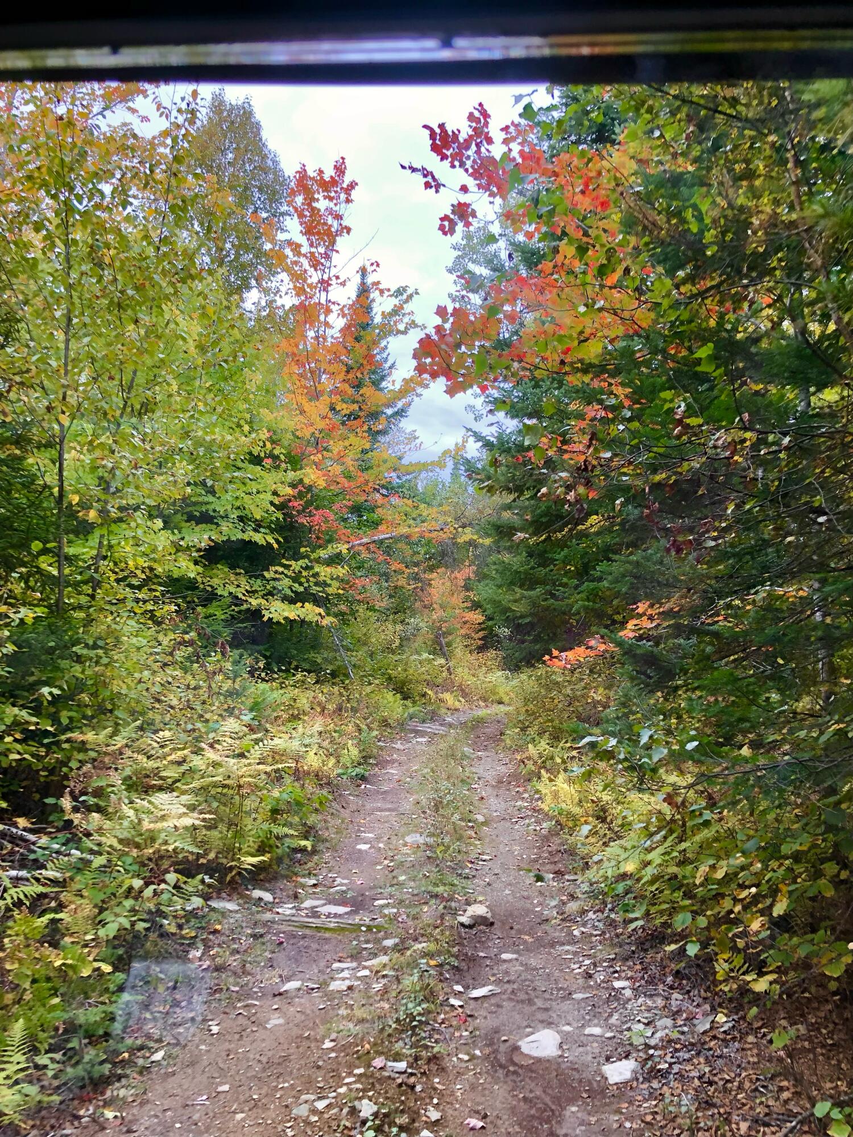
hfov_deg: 49.7
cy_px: 568
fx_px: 920
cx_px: 426
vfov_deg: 63.4
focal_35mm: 28
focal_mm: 3.99
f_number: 1.8
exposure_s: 1/120
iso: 40
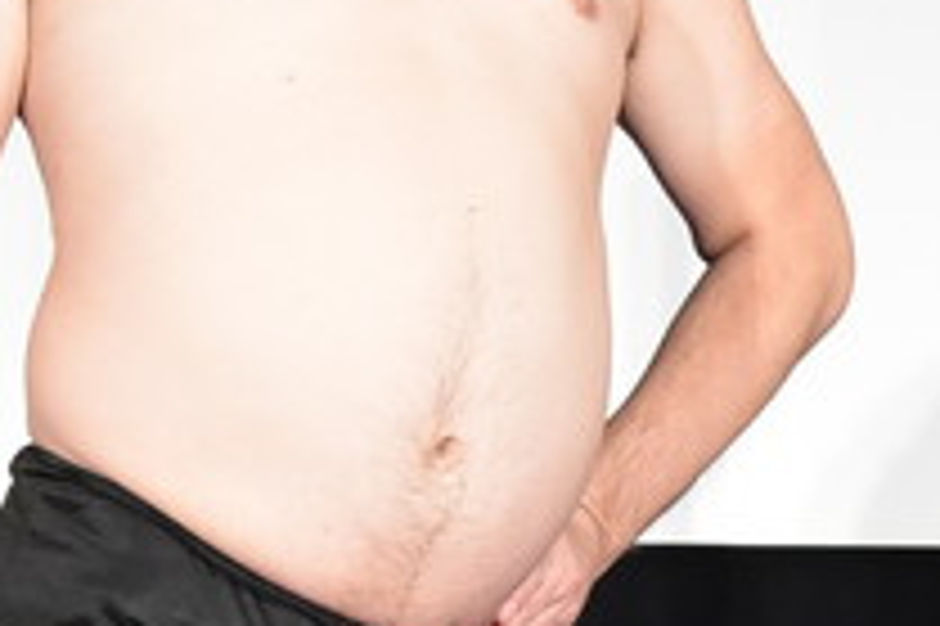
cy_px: 570
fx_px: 8114
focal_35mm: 311
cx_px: 1241
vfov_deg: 4.4
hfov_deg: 6.6
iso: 4000
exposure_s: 1/250
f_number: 7.1
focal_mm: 65
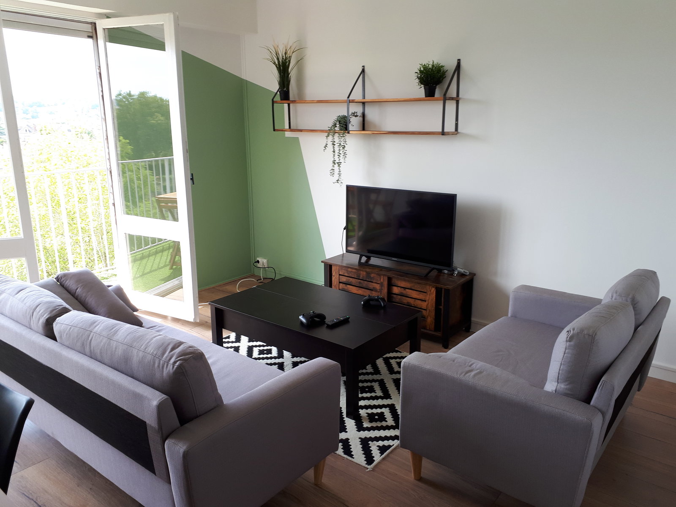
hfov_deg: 65.3
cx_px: 338
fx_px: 527
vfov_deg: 51.4
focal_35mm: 27
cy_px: 254
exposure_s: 1/110
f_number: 1.9
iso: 40
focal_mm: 3.6
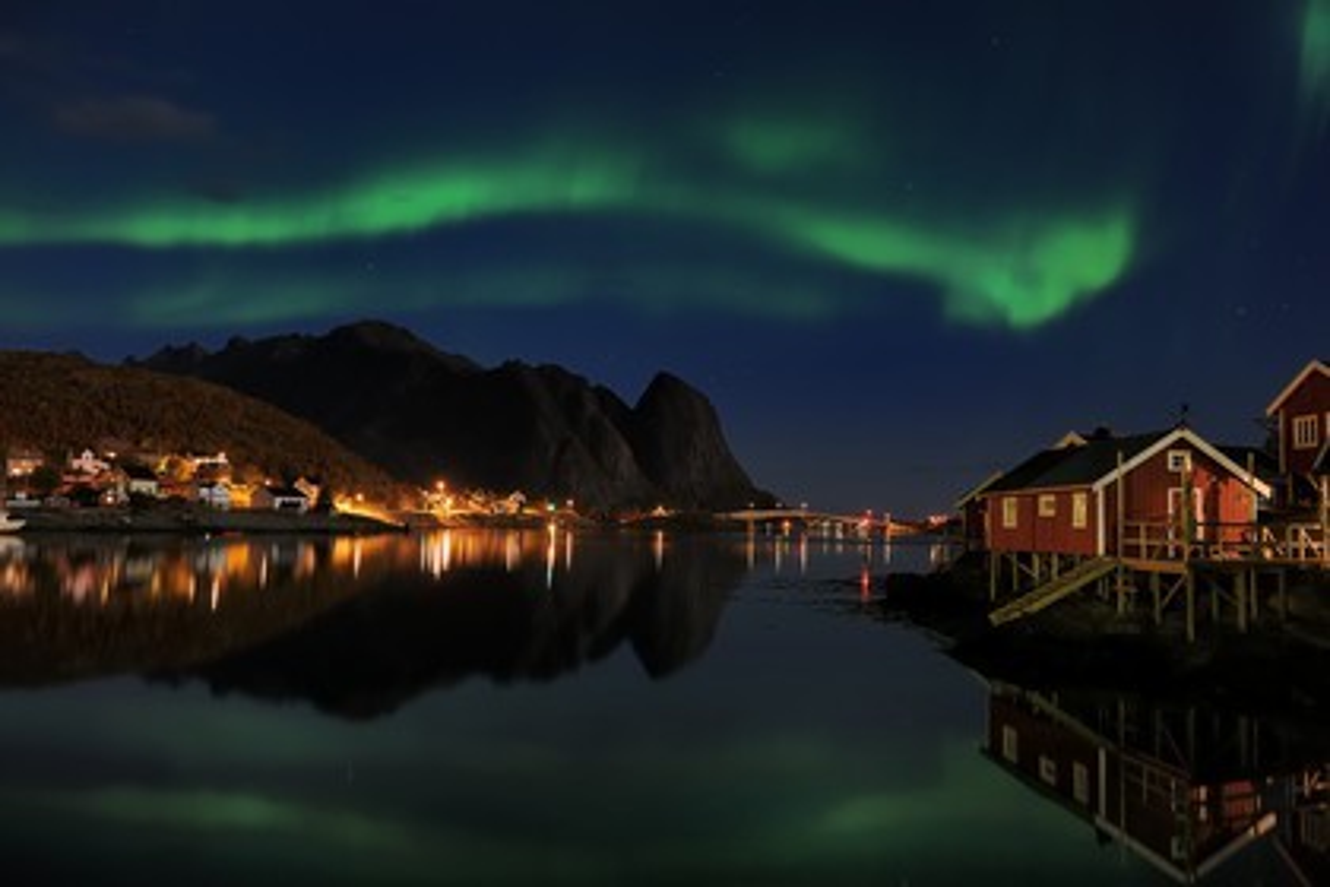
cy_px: 444
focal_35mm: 29
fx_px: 1071
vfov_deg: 45.0
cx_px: 665
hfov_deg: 63.7
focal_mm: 29
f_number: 4
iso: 400
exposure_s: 13
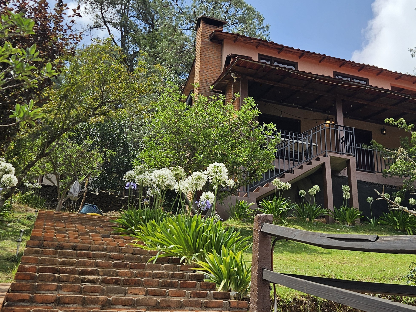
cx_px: 303
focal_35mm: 47
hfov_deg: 39.5
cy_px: 155
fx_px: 565
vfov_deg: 30.9
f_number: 1.8
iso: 25
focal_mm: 5.4
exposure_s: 1/2483
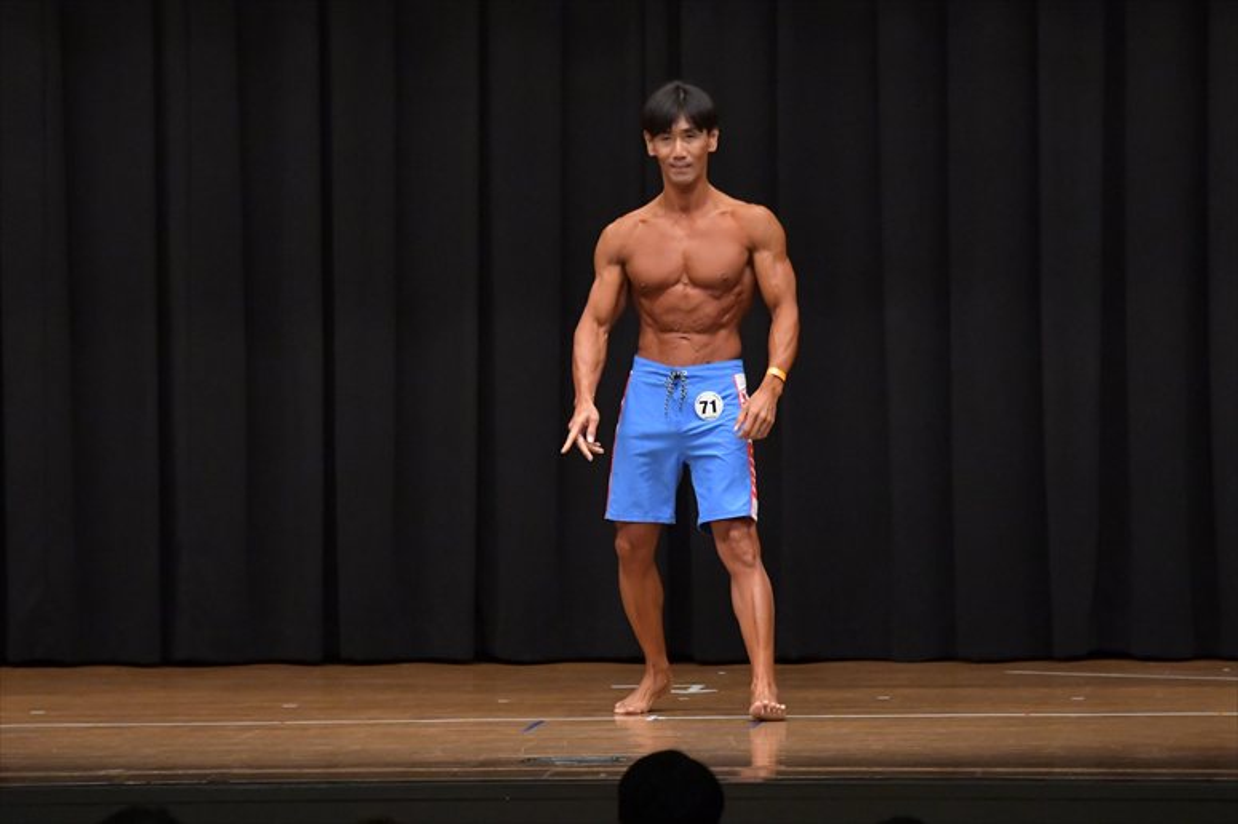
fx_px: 7459
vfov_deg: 6.3
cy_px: 412
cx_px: 619
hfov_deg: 9.5
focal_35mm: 217
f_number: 5.6
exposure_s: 1/400
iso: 6400
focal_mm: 145
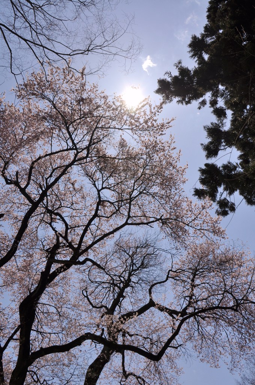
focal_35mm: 40
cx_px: 128
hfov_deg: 32.9
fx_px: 431
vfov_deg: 48.0
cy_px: 192
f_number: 10
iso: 200
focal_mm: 27
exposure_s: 1/1250
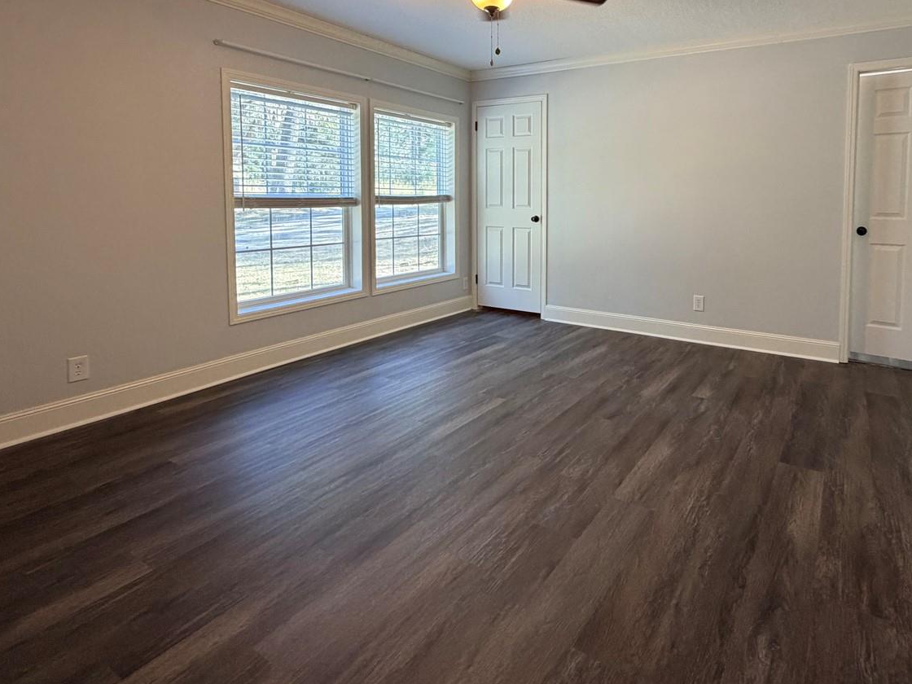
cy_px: 227
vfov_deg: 64.2
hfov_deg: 80.6
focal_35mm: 20
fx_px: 527
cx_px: 556
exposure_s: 1/60
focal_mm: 2.22
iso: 250
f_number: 2.2
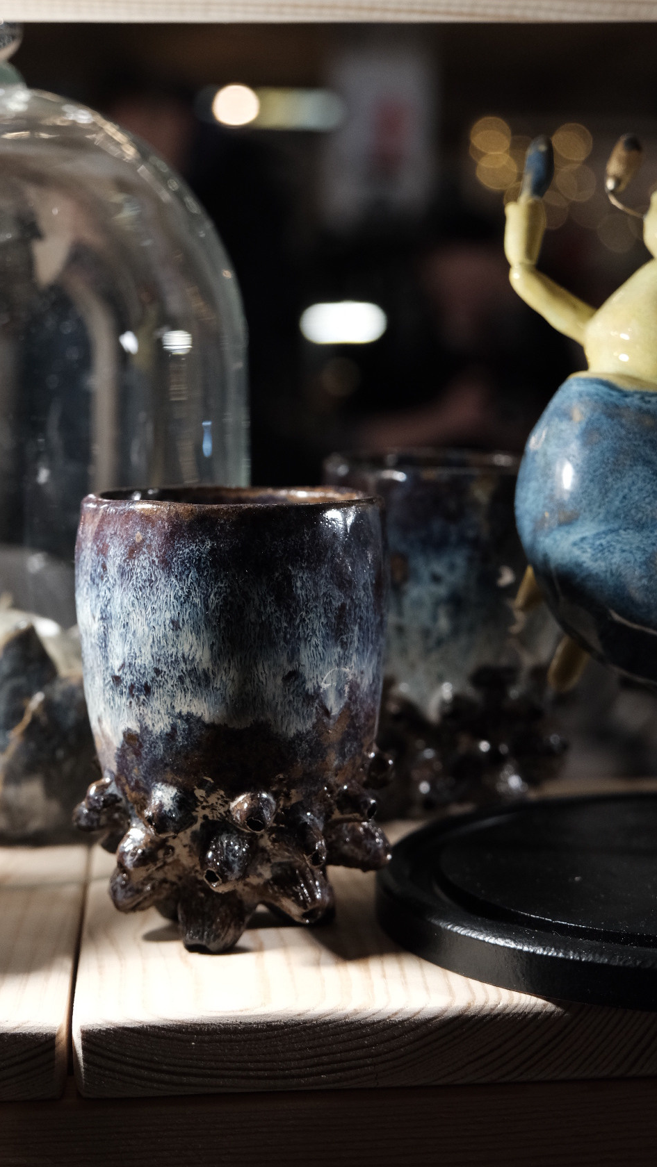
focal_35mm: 62
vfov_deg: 33.8
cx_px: 261
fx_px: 1920
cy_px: 599
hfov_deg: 19.4
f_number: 4
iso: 1600
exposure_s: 1/250
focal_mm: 37.6
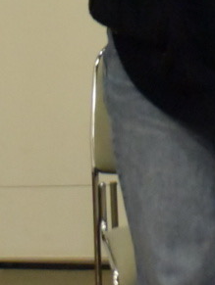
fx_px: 1281
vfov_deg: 12.3
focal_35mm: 155
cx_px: 481
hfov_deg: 8.9
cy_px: -102
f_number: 3.5
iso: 1600
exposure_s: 1/60
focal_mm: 10.9
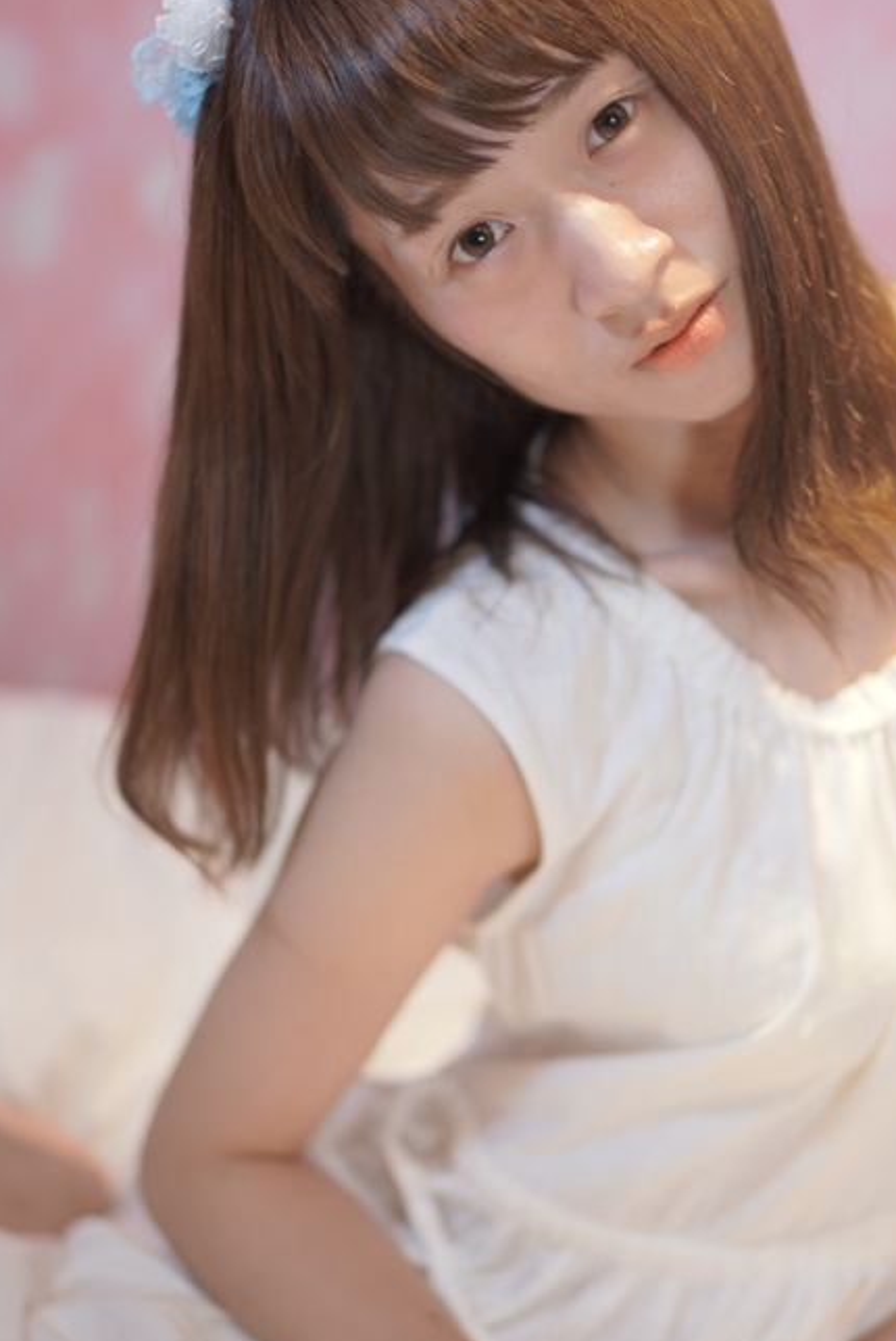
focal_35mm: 84
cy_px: 747
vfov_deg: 24.2
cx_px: 577
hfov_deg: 16.3
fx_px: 3129
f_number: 1.4
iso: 100
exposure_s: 1/60
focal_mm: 50
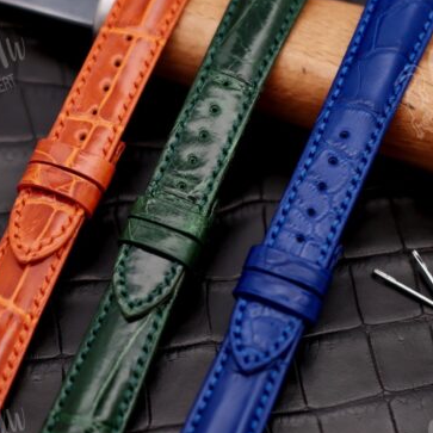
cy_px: 225
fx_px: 1797
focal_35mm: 127
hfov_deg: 13.7
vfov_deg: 13.7
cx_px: 156
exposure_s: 1/320
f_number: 2
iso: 160
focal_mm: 35
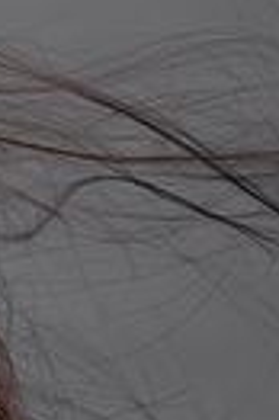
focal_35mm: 601
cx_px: -295
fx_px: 7005
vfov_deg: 3.4
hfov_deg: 2.3
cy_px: 938
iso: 125
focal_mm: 105
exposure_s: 1/200
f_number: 9
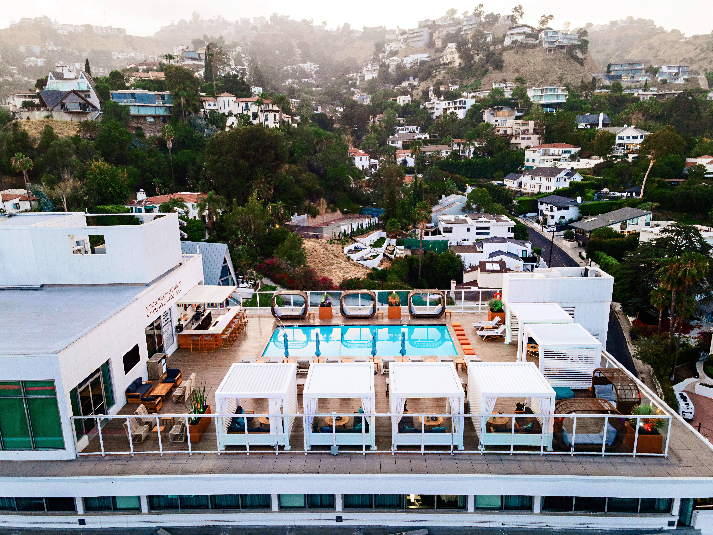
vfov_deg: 56.8
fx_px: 494
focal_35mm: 24
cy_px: 268
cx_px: 356
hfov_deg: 71.6
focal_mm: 4.5
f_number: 2.8
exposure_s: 1/13
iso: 220
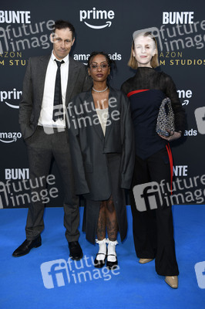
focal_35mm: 42
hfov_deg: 31.8
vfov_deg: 46.4
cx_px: 102
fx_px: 359
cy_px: 154
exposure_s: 1/640
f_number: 4
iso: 400
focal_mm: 42
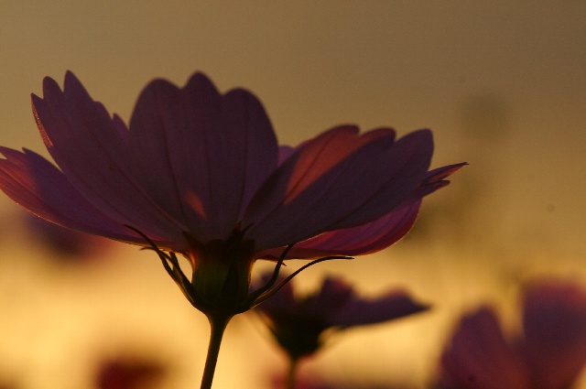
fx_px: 2439
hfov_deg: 13.7
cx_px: 293
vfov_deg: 9.1
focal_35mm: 150
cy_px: 194
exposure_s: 1/125
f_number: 8
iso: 400
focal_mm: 100
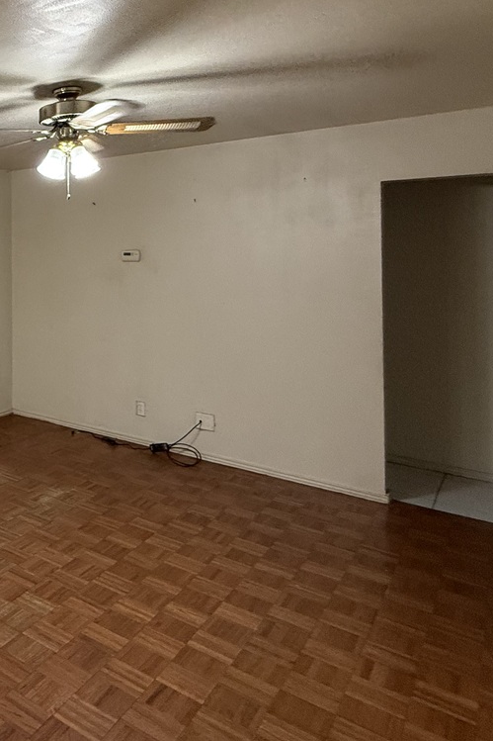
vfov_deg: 63.8
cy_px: 248
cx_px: -174
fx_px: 575
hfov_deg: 32.4
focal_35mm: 28
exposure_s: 1/120
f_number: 2.2
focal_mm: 2.22
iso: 320
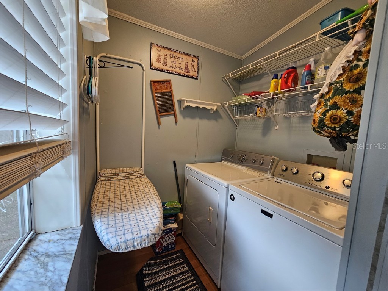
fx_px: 146
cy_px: 146
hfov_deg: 106.2
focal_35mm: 13
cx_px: 194
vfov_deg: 89.9
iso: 100
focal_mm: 2.2
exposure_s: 1/60
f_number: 2.2
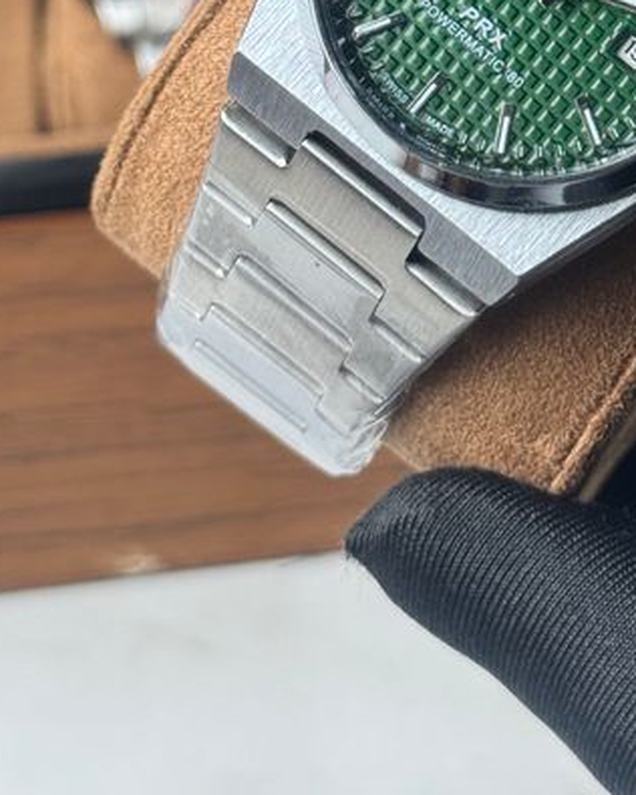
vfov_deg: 19.6
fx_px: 2235
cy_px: 6
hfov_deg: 16.0
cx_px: 541
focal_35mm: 95
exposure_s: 1/100
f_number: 1.78
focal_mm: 6.76
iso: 64
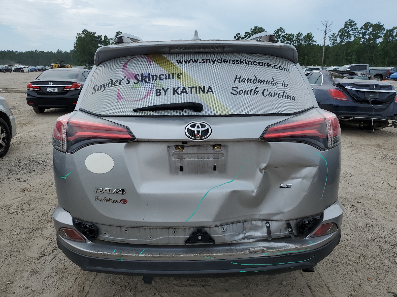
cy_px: 148
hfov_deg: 67.3
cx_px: 198
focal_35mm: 26
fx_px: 298
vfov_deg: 53.1
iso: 50
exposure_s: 1/1667
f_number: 1.5
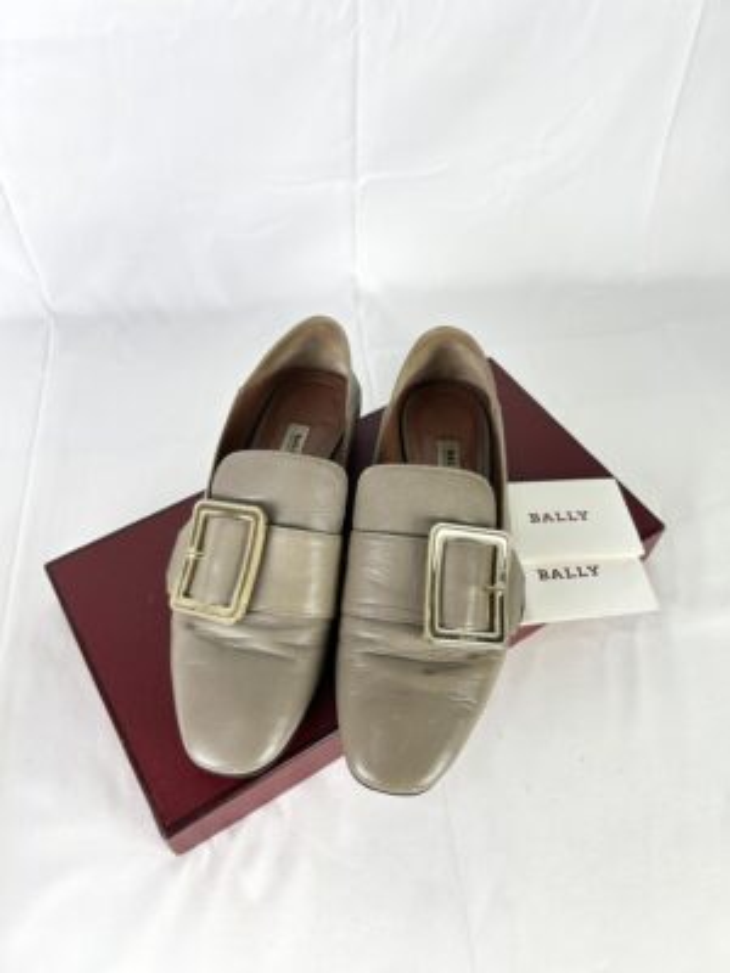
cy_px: 486
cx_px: 365
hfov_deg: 53.1
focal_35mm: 26
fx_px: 731
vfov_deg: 67.3
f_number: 1.5
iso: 40
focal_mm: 5.7
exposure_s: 1/100
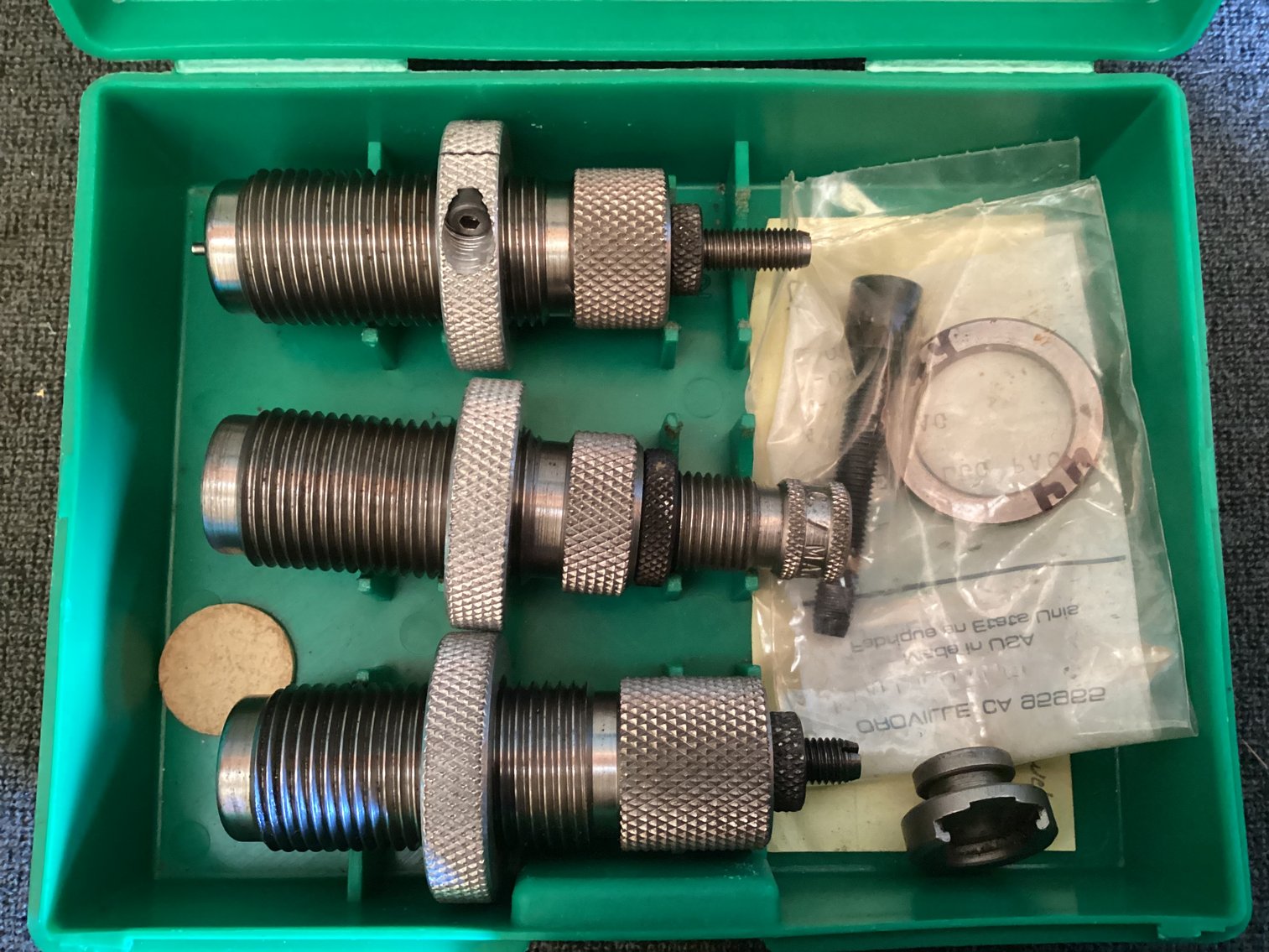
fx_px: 1137
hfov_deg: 58.3
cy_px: 476
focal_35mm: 31
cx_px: 634
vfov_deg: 45.4
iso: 500
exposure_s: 1/25
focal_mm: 3.3
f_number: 2.4
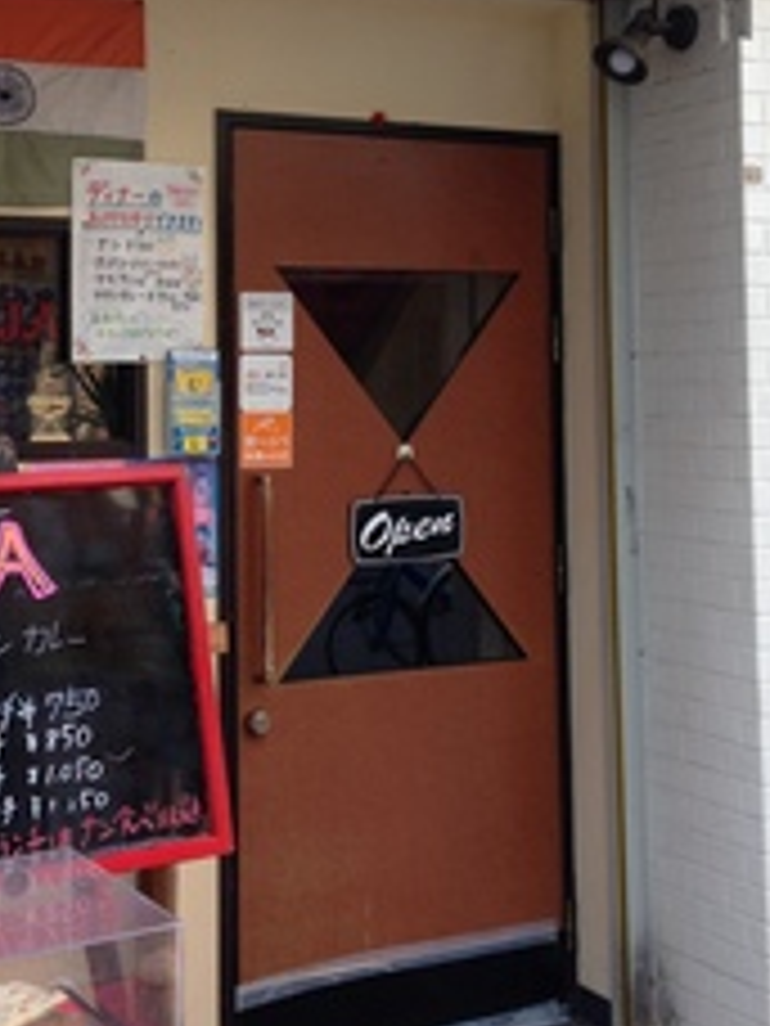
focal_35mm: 58
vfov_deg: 32.8
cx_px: 311
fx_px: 1720
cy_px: 292
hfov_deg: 25.2
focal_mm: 4.12
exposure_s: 1/120
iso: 80
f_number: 2.4
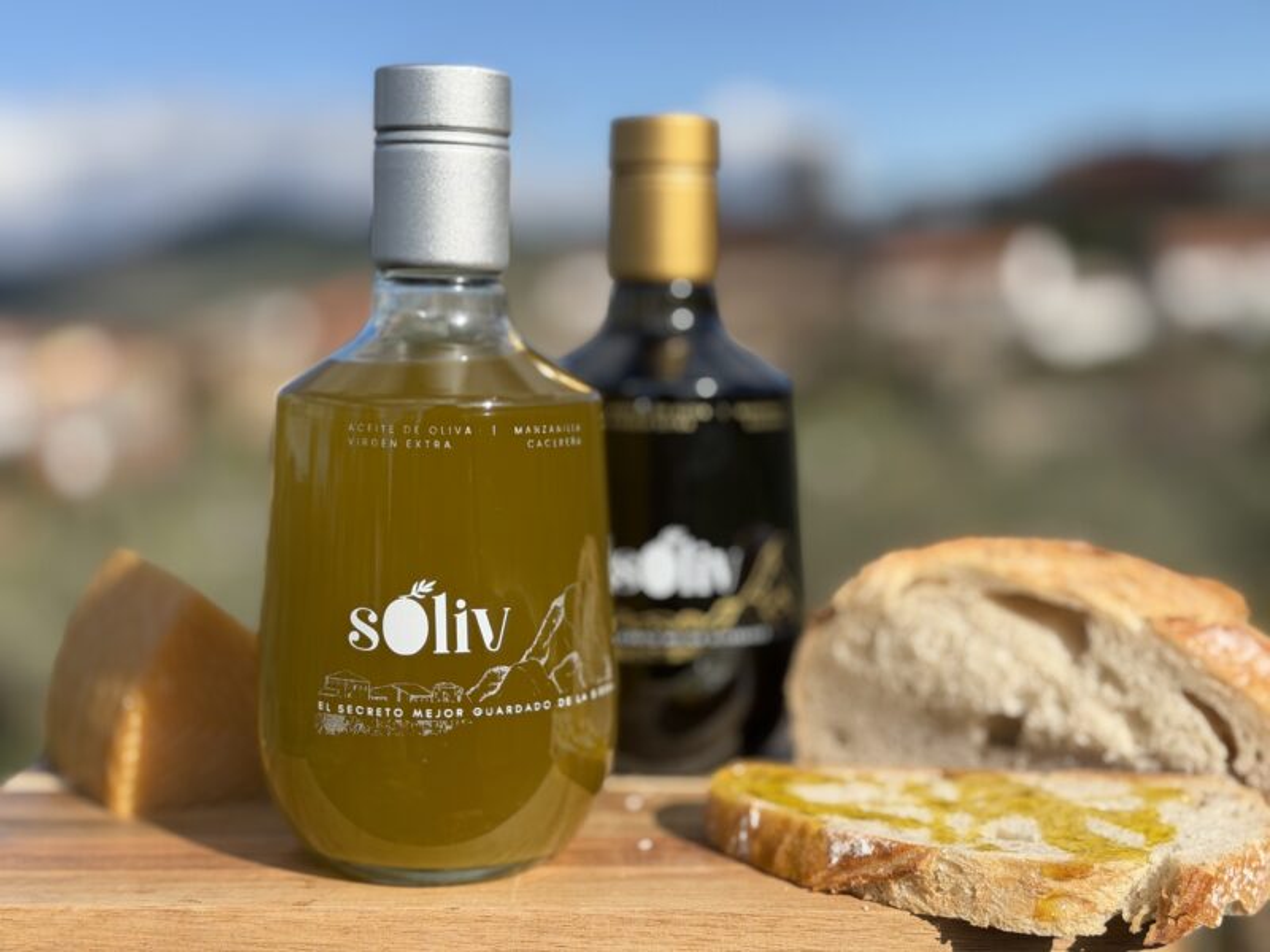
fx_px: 1761
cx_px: 635
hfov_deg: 39.7
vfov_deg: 30.3
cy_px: 476
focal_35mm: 48
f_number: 1.78
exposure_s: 1/4878
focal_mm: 6.76
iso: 80
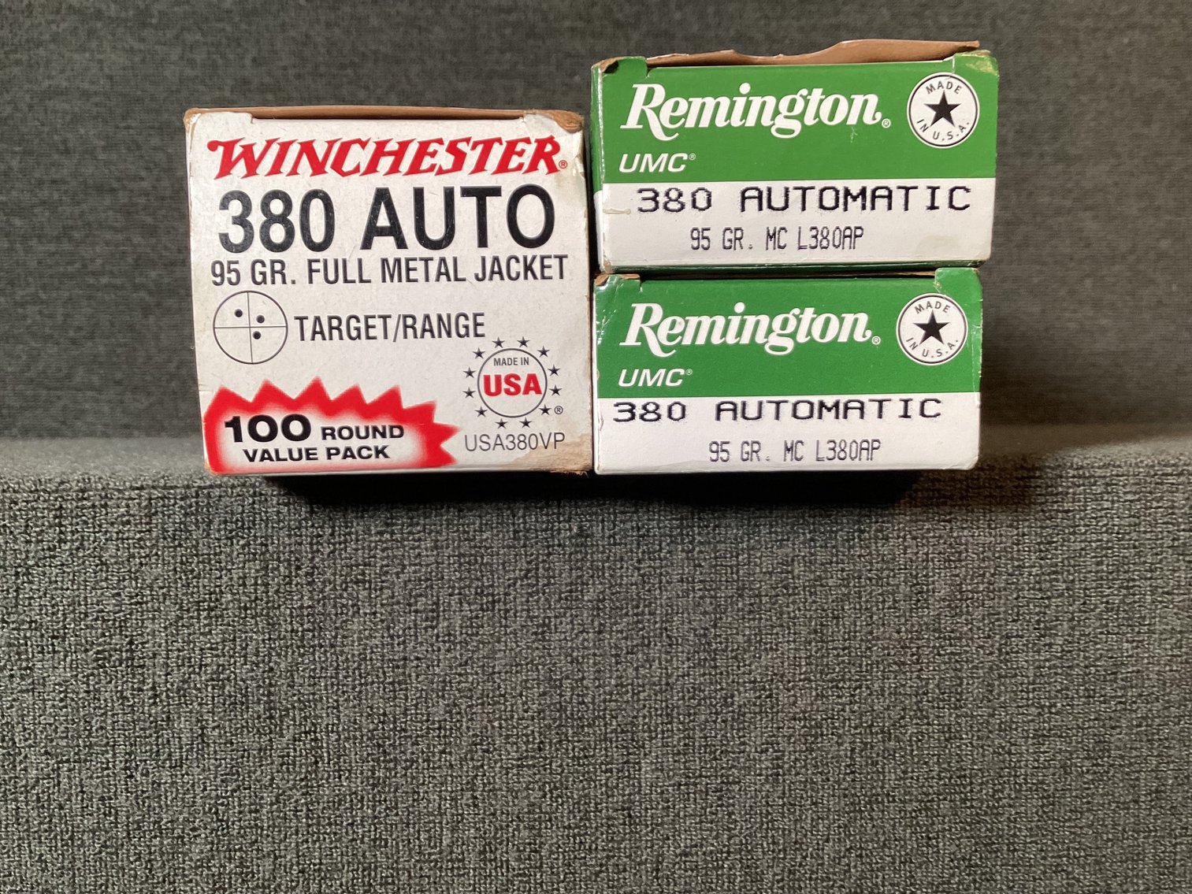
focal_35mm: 31
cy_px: 447
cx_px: 596
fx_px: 1068
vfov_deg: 45.4
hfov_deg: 58.3
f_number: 2.4
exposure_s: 1/50
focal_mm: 3.3
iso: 64
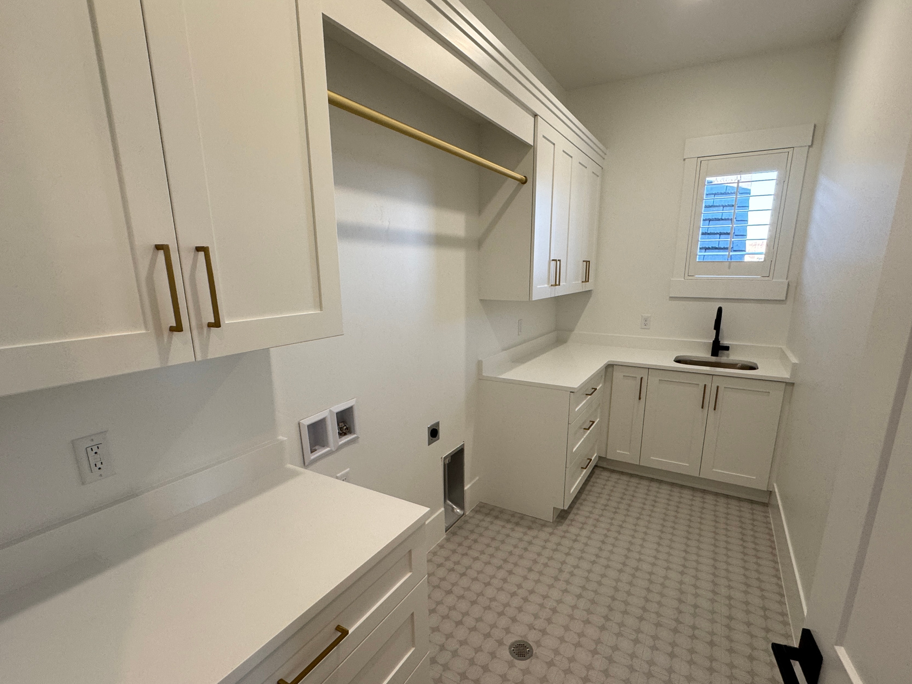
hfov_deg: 91.0
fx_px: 448
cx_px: 470
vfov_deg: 74.5
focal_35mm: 17
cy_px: 376
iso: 160
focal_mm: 2.22
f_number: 2.2
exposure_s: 1/120
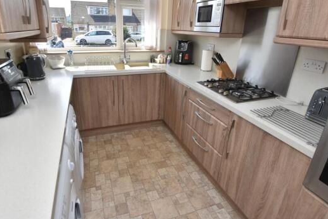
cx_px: 146
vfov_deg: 64.0
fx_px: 173
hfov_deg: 86.6
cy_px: 87
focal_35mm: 19
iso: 100
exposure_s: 1/125
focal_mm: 10
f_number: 5.6
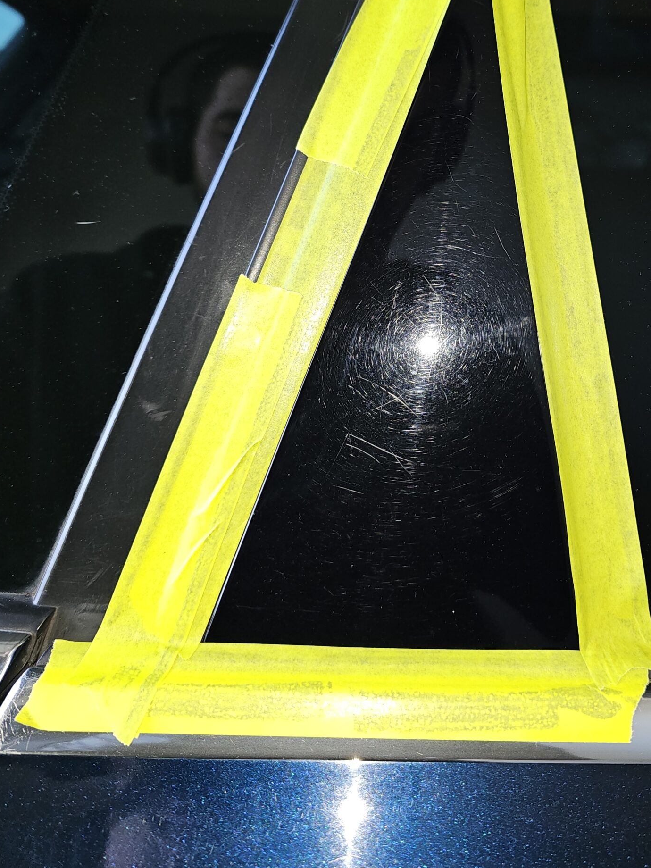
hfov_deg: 43.5
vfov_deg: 55.3
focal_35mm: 32
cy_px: 273
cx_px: 440
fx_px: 802
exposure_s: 1/50
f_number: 1.7
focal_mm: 6.3
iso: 50
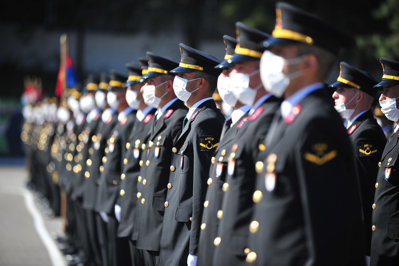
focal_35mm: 200
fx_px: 2215
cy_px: 133
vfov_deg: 6.9
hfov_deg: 10.3
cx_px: 200
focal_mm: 200
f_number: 2.8
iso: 250
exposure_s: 1/2000
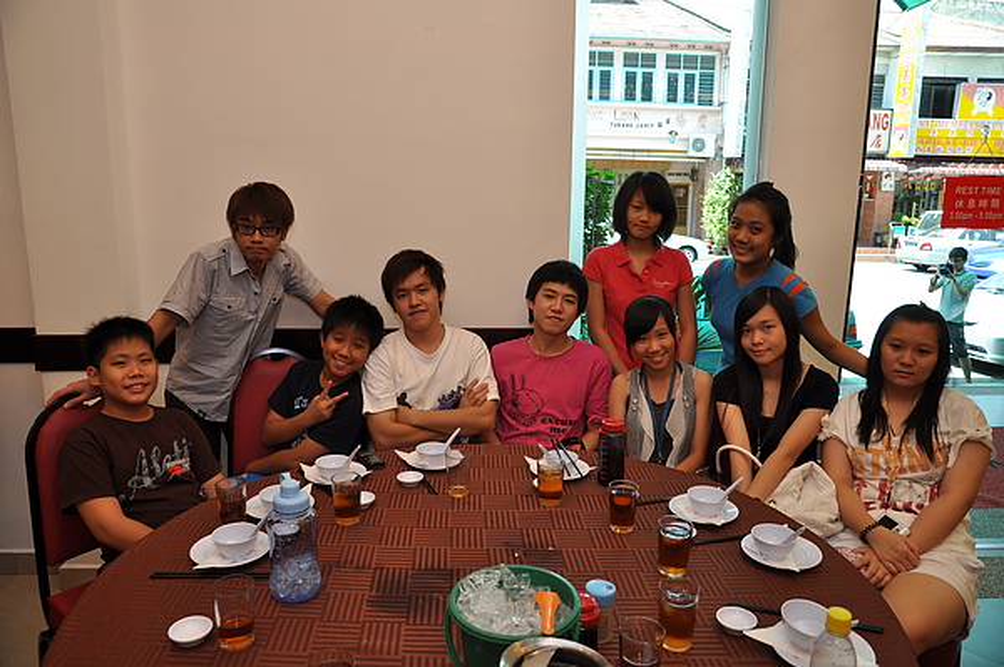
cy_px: 334
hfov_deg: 73.8
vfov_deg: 53.1
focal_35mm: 24
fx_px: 669
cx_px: 502
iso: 200
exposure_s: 1/60
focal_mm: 16
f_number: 5
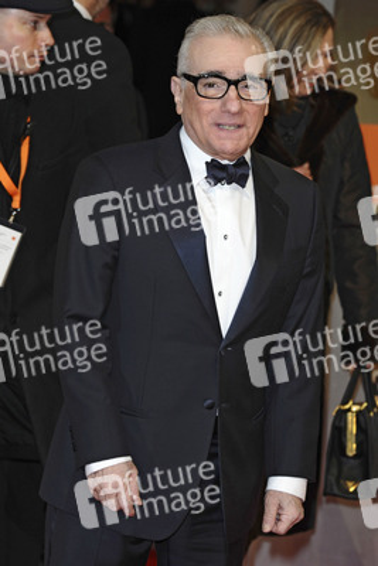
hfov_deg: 9.2
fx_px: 2360
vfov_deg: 13.7
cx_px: 189
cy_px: 283
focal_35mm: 150
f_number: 4.5
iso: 320
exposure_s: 1/200
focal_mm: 100
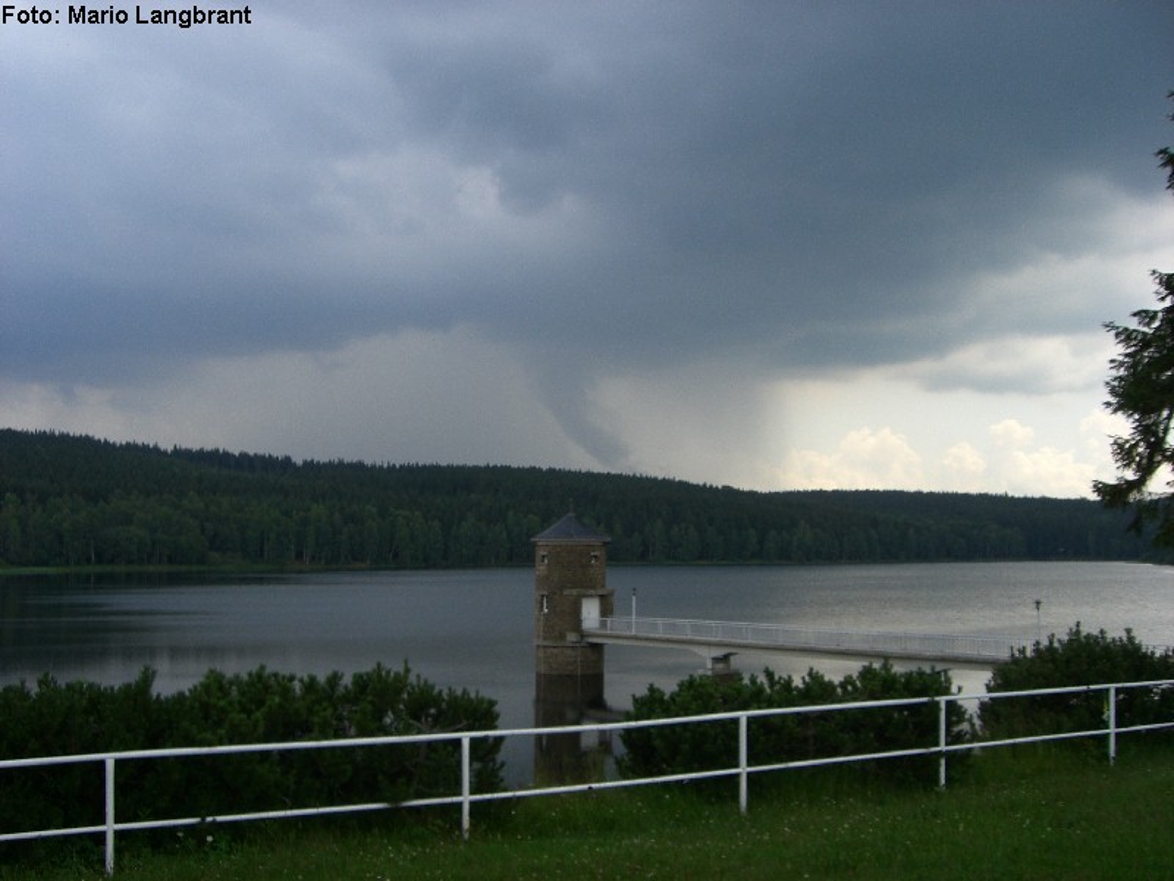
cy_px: 440
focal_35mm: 38
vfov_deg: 37.7
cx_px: 587
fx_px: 1289
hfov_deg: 49.0
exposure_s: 1/250
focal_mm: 6.2
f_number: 4.3
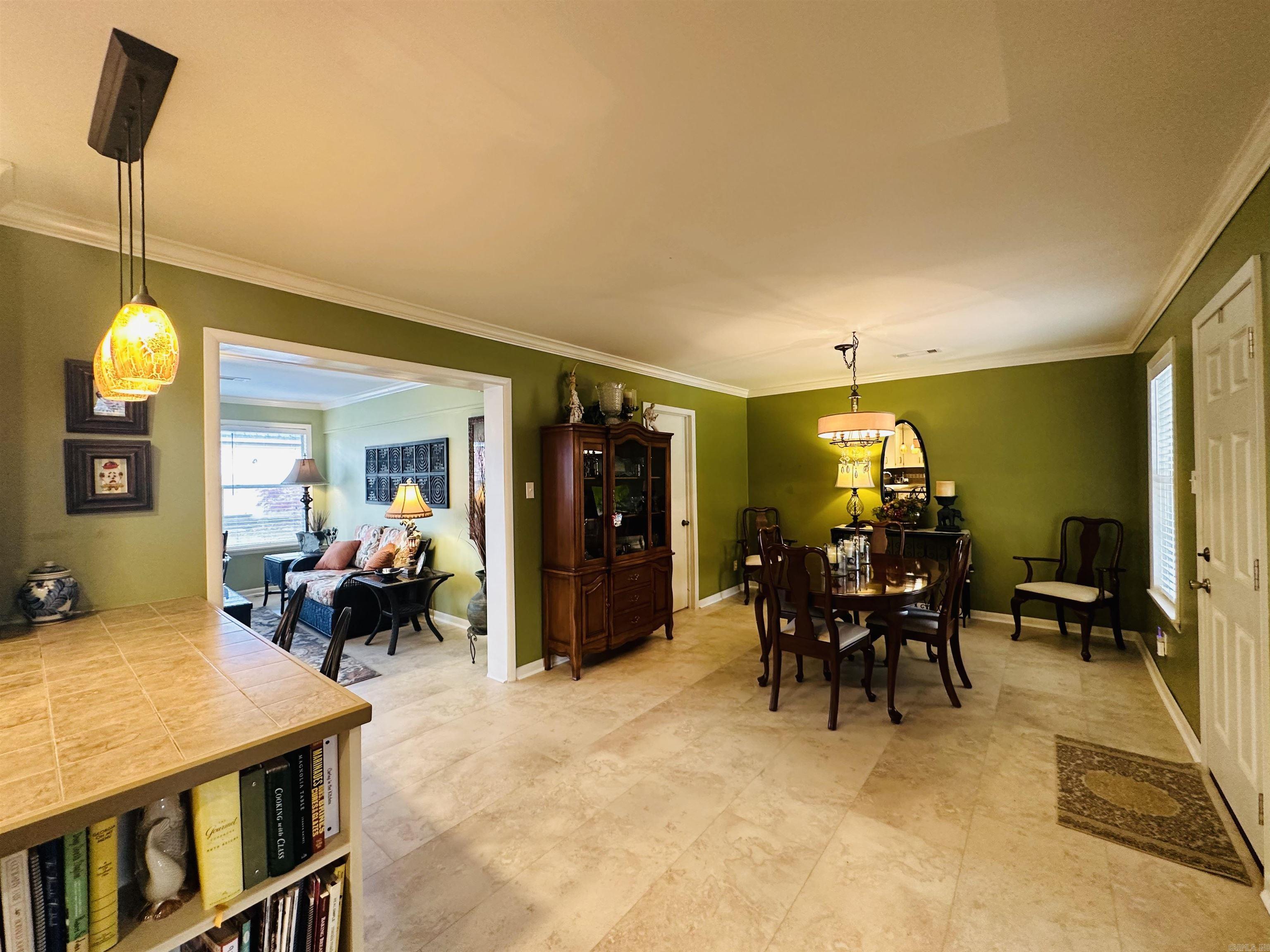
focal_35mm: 14
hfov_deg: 102.1
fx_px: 514
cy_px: 476
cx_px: 635
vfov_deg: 85.7
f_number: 2.2
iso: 320
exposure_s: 1/60
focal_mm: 2.22
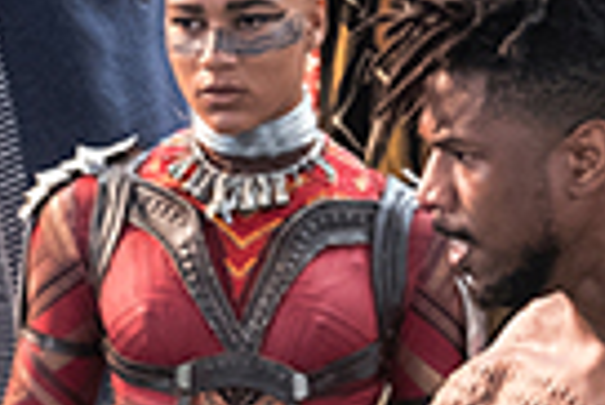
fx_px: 10817
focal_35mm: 643
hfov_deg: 3.2
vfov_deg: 2.1
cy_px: 1004
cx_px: -416
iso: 2500
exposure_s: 1/500
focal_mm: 77.3
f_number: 4.5
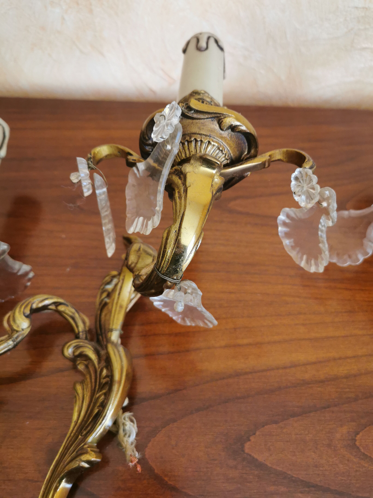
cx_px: 186
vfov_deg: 65.3
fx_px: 388
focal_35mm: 27
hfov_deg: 51.4
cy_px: 249
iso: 160
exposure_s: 1/100
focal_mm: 5.58
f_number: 1.8
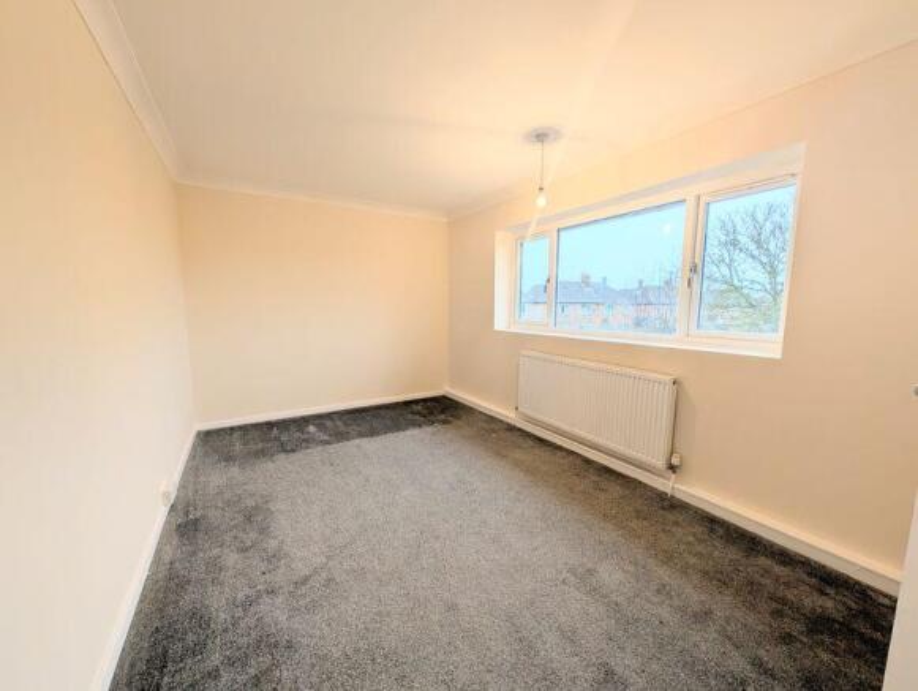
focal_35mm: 12
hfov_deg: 110.5
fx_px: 319
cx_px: 459
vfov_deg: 94.6
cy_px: 346
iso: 45
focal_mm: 2.02
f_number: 1.7
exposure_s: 1/193
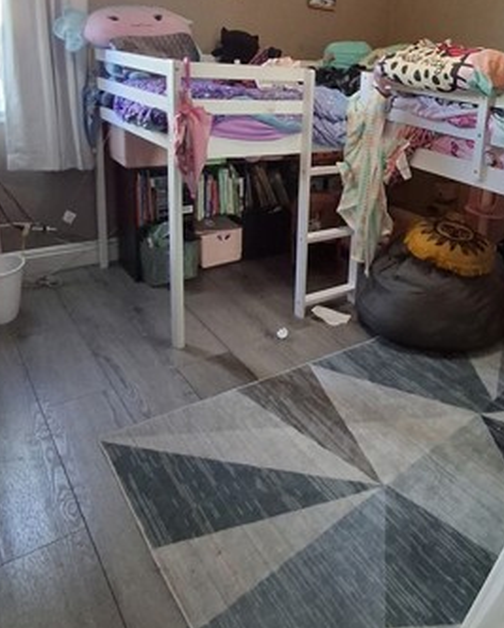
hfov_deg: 46.3
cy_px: 200
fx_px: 559
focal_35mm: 30
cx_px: 396
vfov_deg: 57.2
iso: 200
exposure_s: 1/40
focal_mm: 1.64
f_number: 2.2
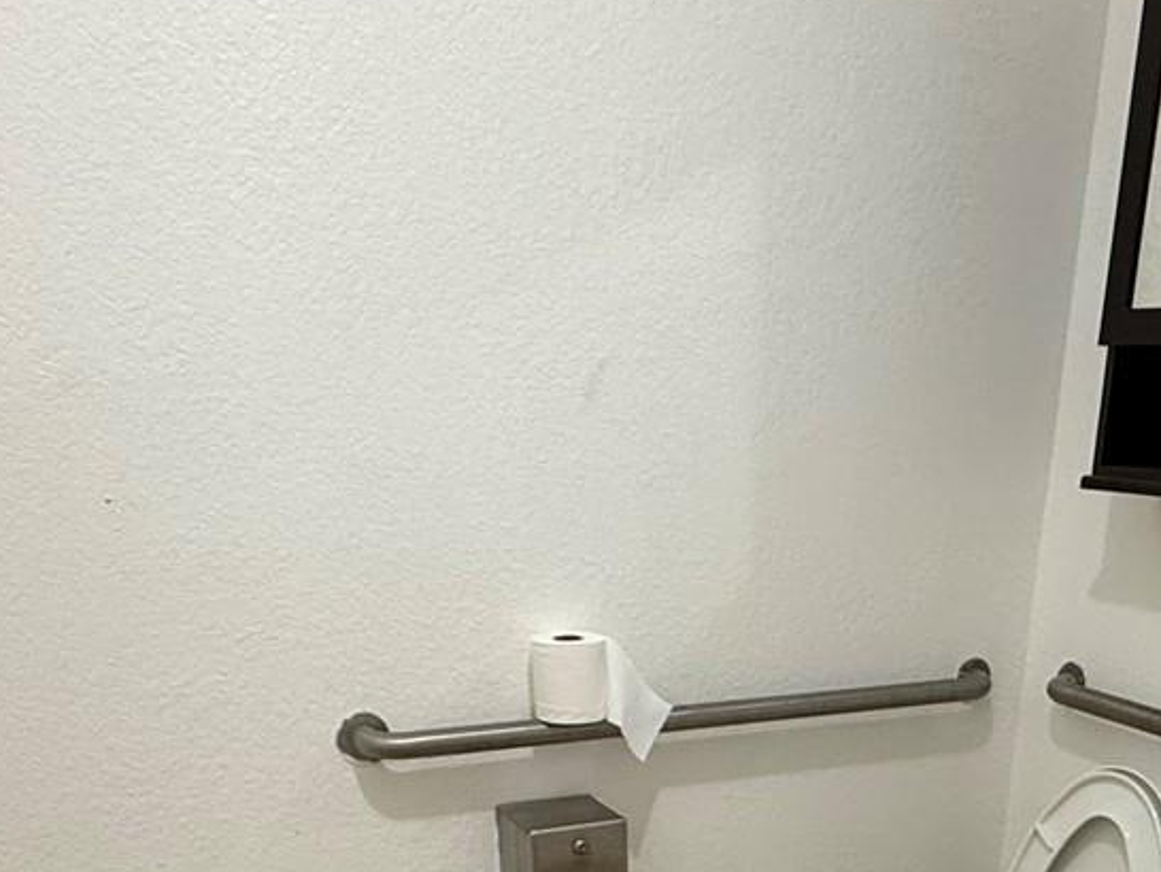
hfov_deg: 45.4
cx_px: 721
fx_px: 1376
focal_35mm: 41
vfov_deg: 30.1
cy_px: 1042
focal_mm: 2.22
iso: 200
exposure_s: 1/60
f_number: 2.2
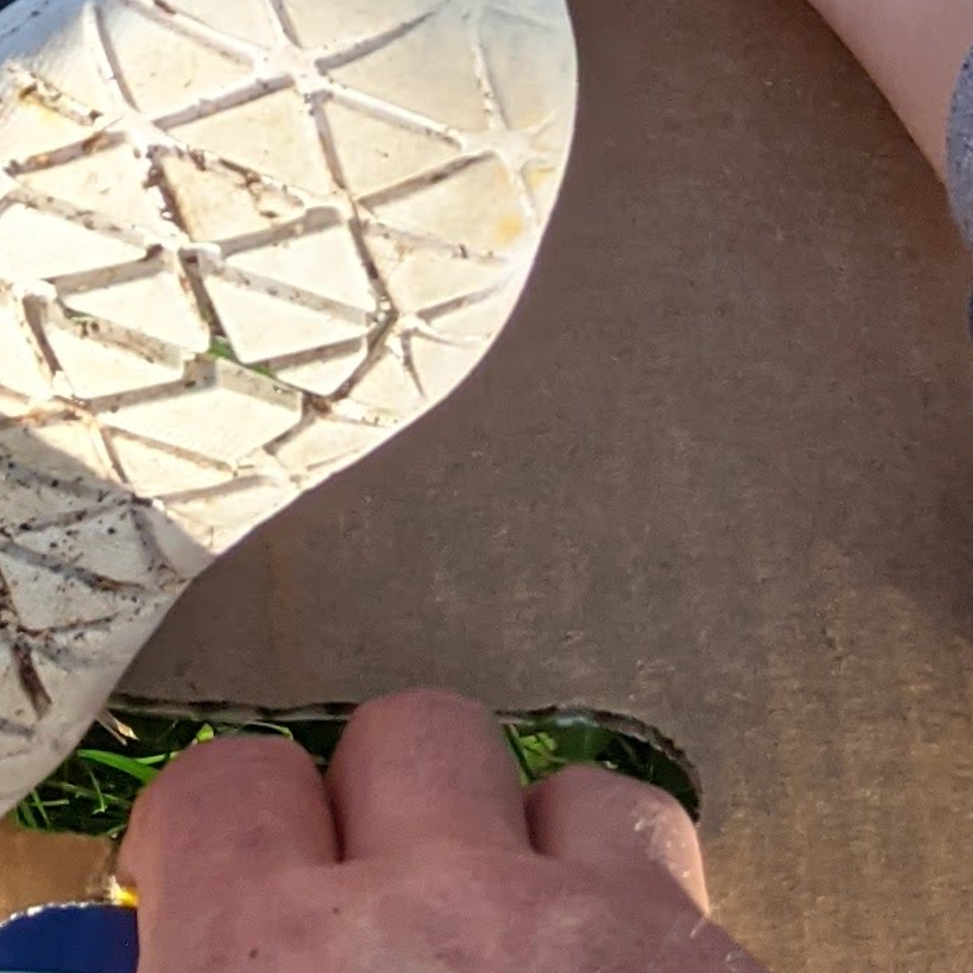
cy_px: -944
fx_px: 4389
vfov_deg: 11.5
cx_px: 437
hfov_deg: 12.7
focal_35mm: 138
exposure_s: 1/975
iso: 69
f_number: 1.8
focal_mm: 4.44
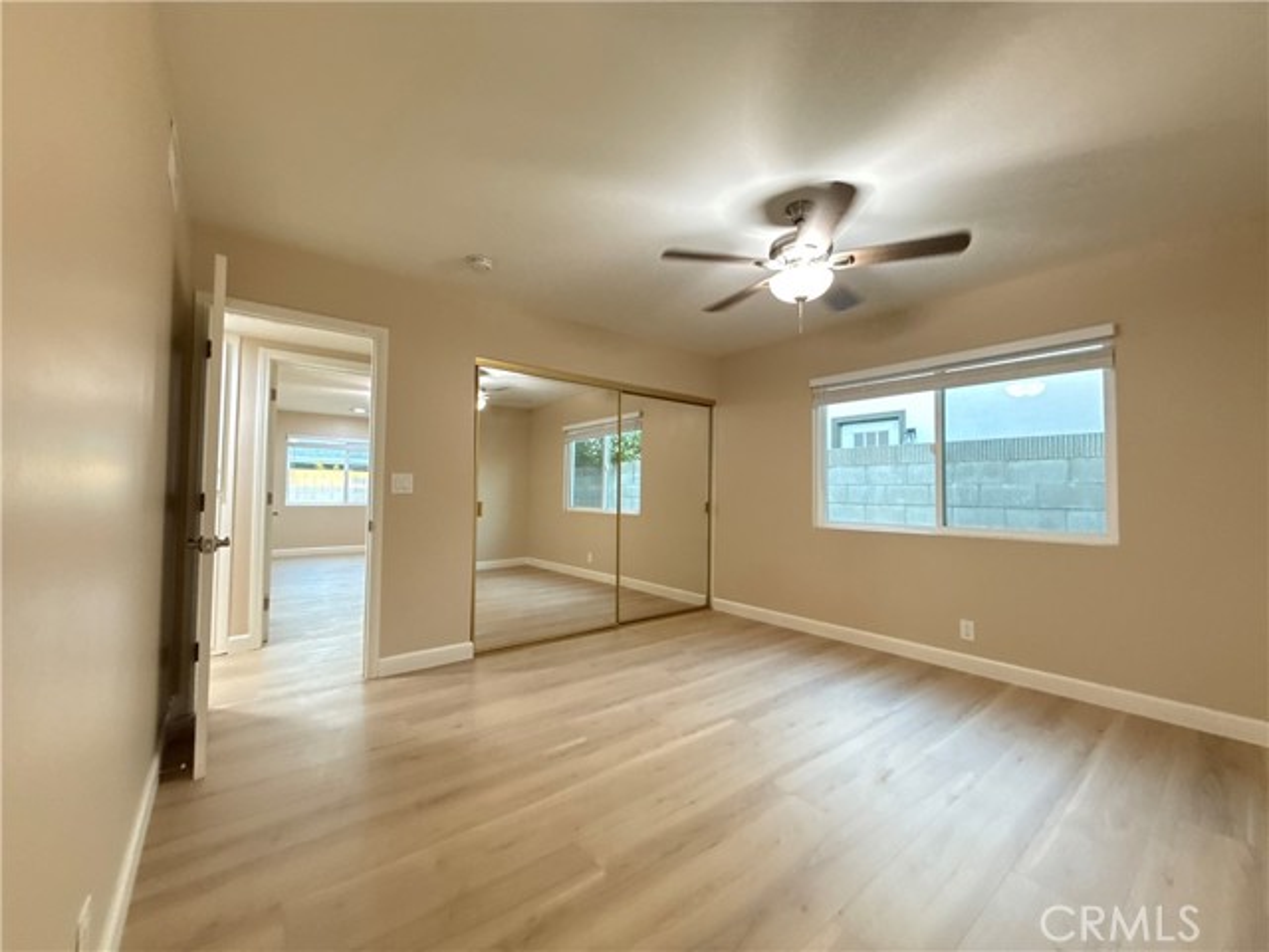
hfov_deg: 102.1
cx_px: 634
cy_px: 476
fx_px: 513
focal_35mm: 14
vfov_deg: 85.7
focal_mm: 2.22
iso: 640
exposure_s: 1/60
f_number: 2.2
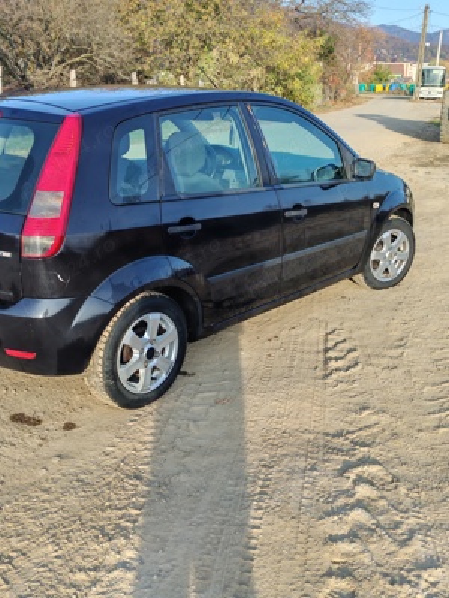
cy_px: 299
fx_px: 657
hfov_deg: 37.7
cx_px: 224
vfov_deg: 49.0
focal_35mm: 38
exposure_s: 1/600
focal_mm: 5.52
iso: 50
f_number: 1.95
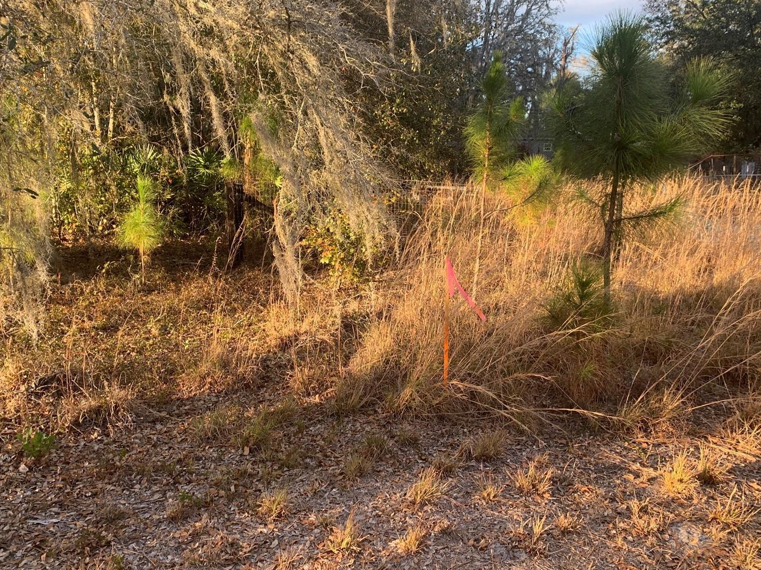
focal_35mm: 31
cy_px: 234
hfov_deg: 58.3
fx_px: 681
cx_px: 366
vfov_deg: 45.2
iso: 25
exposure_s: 1/146
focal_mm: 4.25
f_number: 1.8
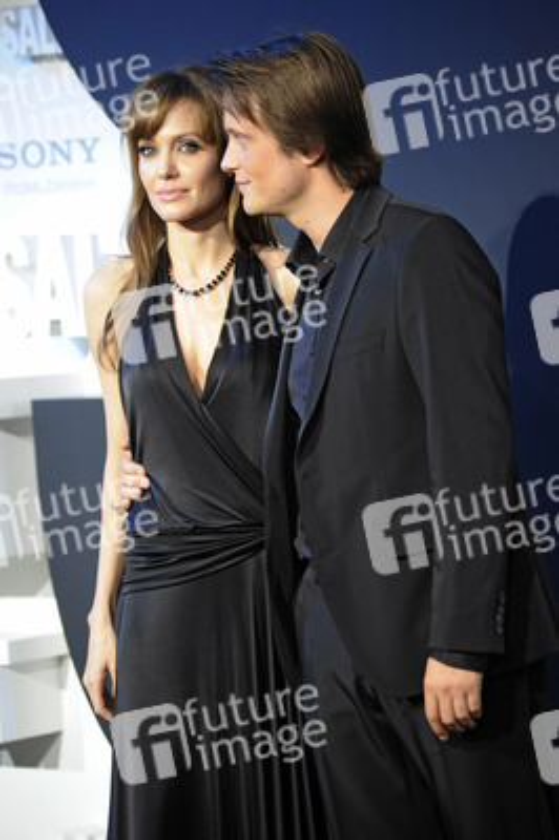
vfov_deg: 12.5
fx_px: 3849
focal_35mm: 165
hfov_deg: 8.3
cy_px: 420
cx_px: 280
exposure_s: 1/125
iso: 1250
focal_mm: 165
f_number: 5
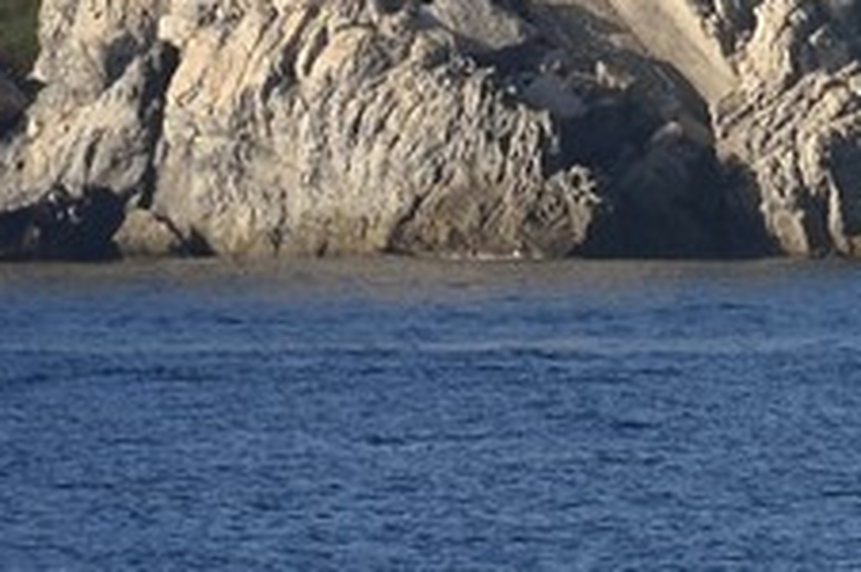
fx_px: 29566
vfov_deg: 1.1
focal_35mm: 1238
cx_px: 3021
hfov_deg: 1.7
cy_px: -778
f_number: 10
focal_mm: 175
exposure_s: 1/500
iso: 200
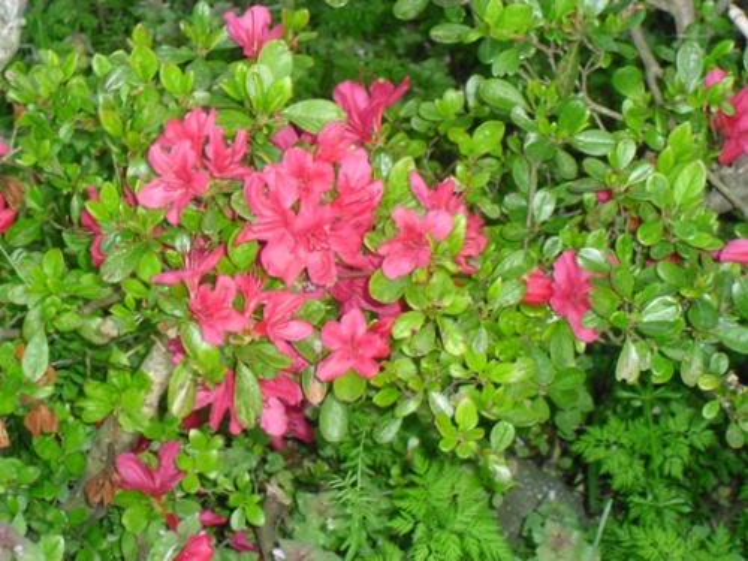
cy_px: 280
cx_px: 374
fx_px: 2312
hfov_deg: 18.4
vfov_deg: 13.8
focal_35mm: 107
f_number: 5.6
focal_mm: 18.9
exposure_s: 1/60
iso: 400
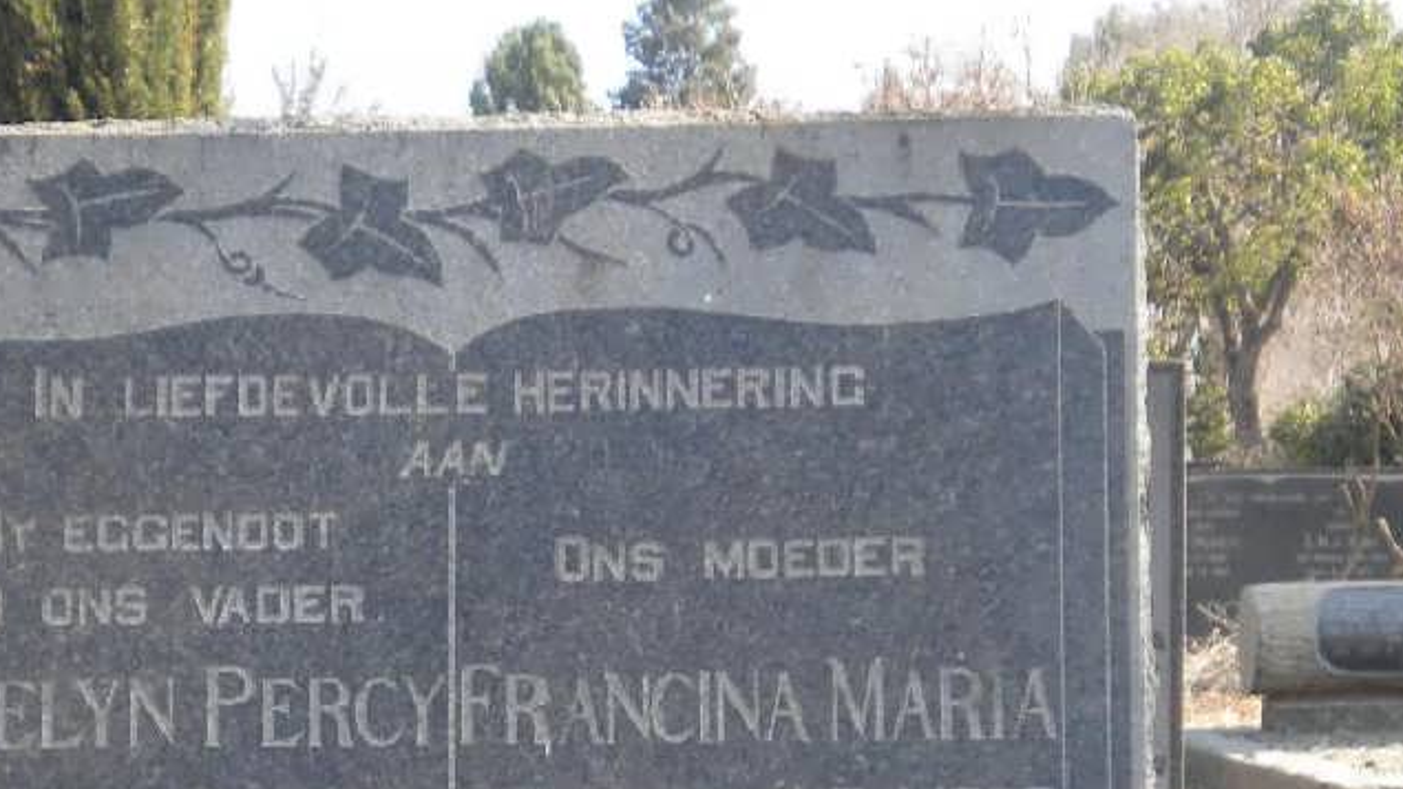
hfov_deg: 19.9
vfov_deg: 11.2
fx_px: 3980
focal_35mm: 107
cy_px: 886
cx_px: 360
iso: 80
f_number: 3.9
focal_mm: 9.3
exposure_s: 1/180
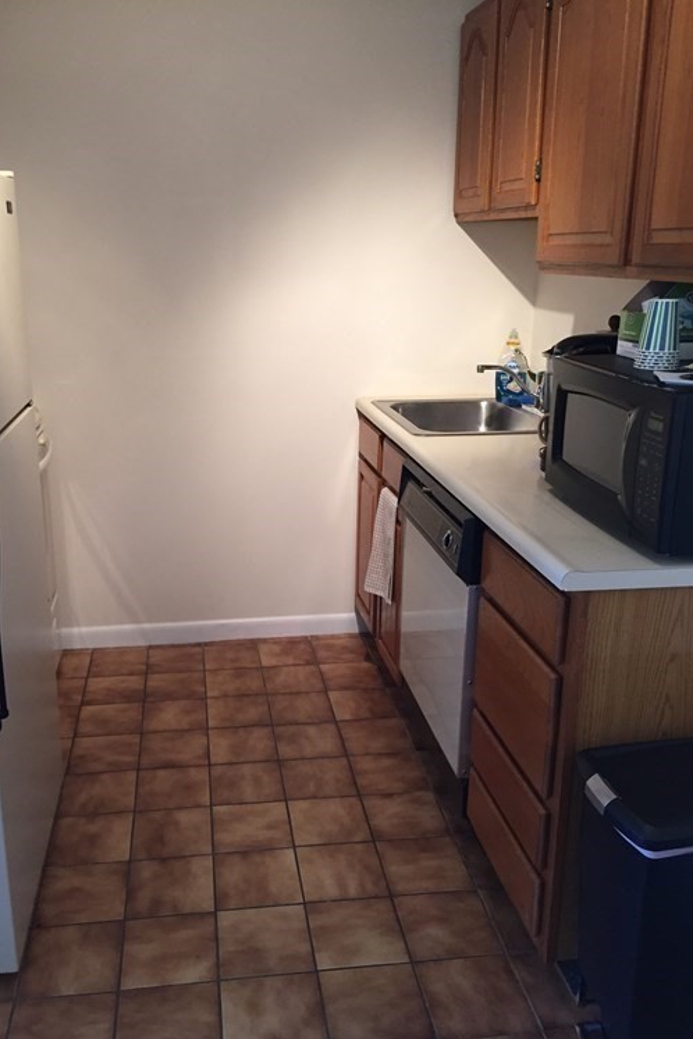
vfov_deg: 60.3
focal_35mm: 31
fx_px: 895
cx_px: 299
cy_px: 529
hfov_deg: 42.2
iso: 125
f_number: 2.2
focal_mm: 4.15
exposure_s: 1/30
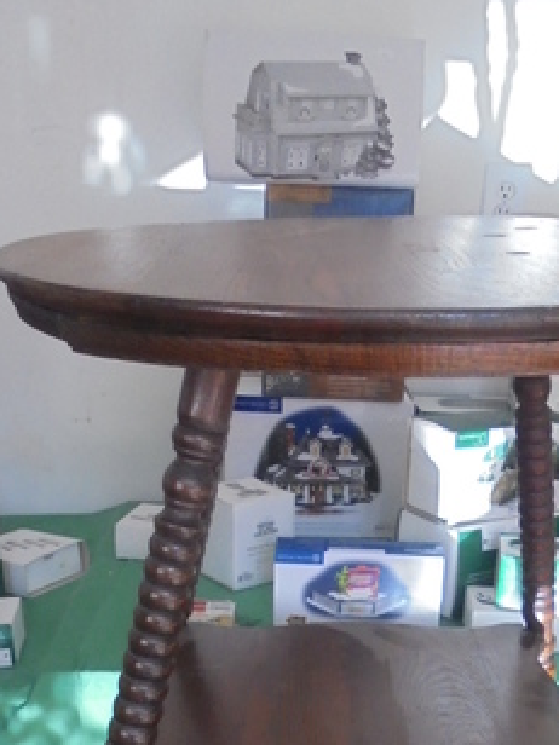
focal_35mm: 49
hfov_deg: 29.5
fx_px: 1055
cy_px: 653
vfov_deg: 36.8
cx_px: 367
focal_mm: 4.6
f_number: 3.5
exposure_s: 1/250
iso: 400
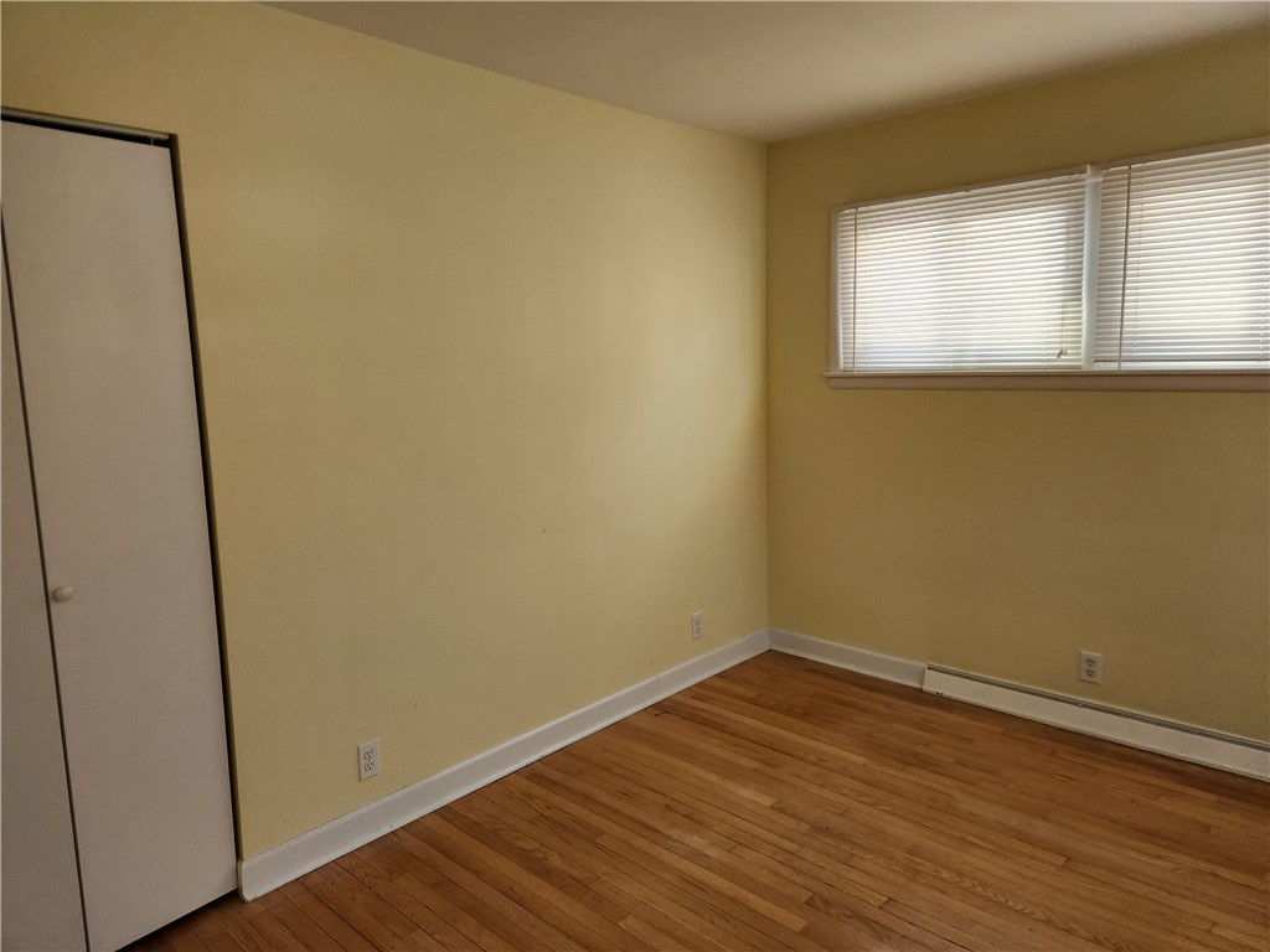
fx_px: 844
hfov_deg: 73.9
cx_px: 635
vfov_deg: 58.9
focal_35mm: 23
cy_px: 476
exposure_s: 1/180
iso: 200
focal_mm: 5.4
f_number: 1.8
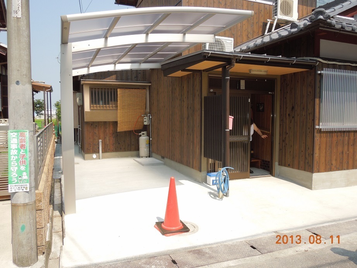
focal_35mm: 28
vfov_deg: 49.8
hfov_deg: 63.4
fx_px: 289
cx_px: 178
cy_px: 134
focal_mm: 5
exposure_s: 1/640
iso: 100
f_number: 3.5
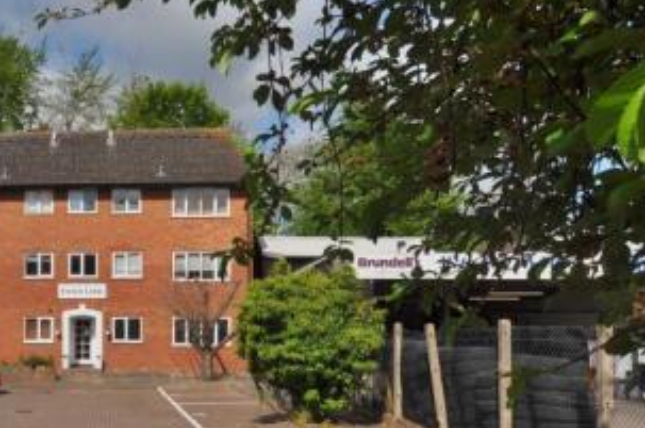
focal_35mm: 39
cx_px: 32
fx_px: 698
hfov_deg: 43.9
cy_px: 279
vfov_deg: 33.8
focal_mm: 12
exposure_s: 1/500
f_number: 11
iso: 200
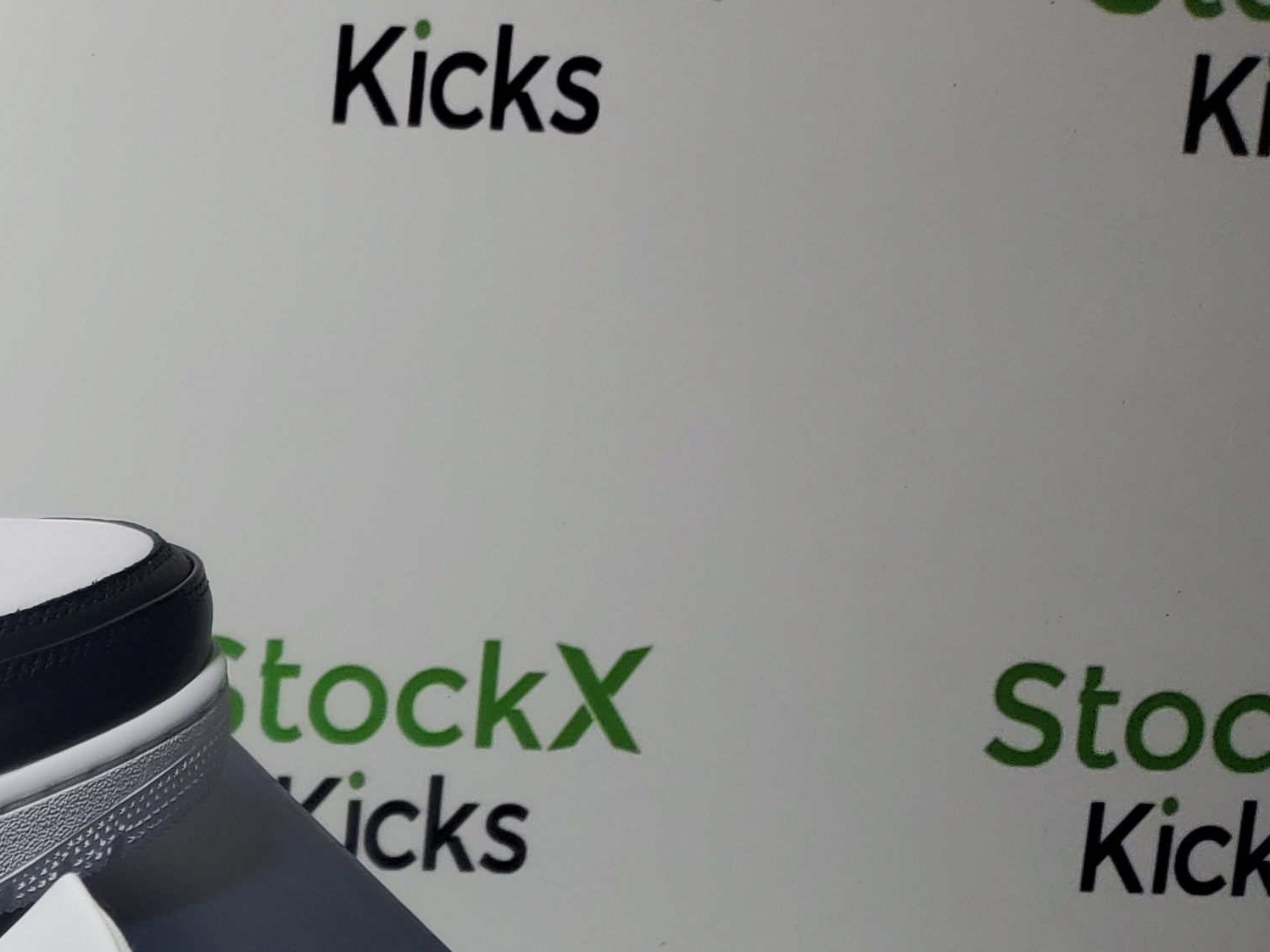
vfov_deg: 20.0
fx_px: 2568
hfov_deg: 24.5
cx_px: -355
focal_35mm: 70
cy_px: 1060
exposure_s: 1/594
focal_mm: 4.3
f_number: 1.5
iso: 50
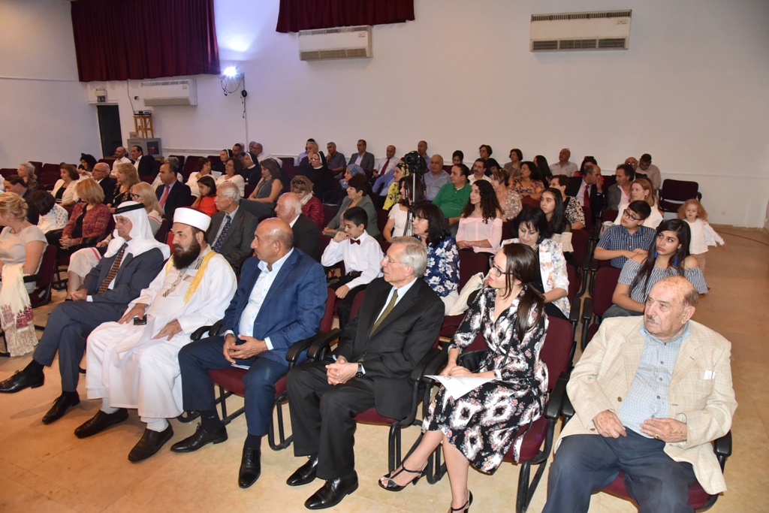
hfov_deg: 73.7
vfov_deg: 53.1
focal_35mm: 24
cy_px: 256
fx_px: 513
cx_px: 384
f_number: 7.1
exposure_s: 1/60
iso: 3200
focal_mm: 24
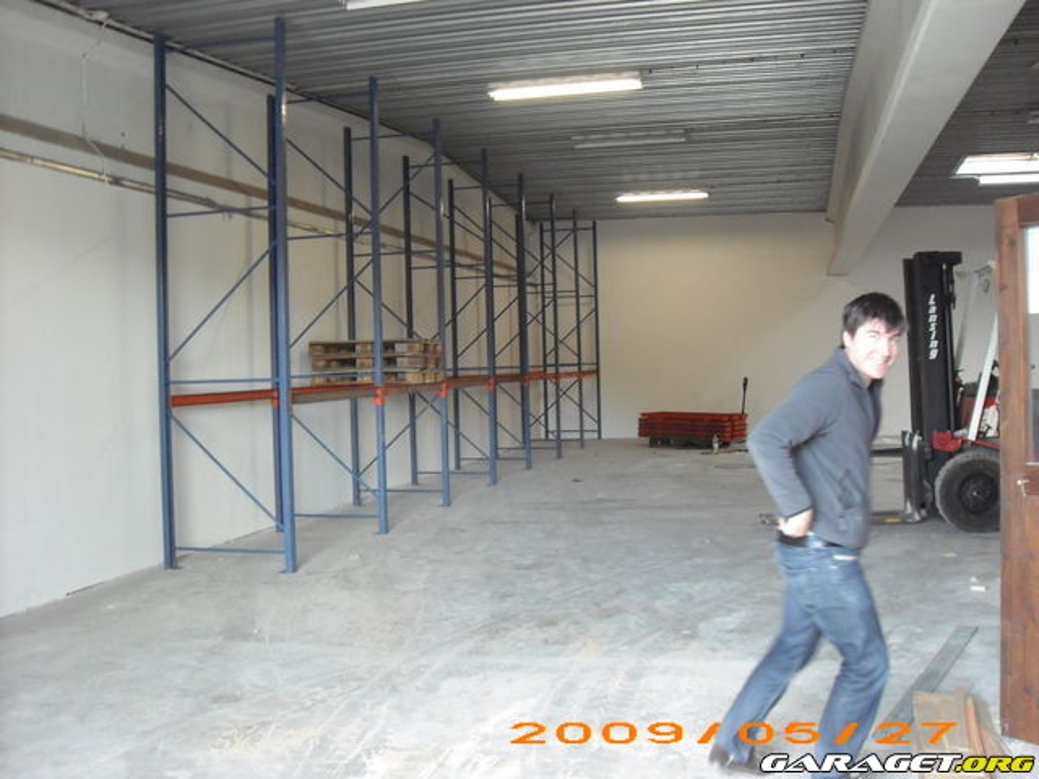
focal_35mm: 37
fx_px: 1111
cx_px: 520
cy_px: 390
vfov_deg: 38.7
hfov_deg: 50.1
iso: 400
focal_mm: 6.2
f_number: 2.7
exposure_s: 1/60
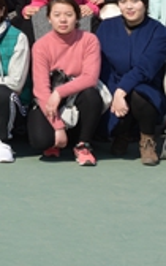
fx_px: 1346
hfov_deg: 6.5
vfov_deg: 10.8
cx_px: -308
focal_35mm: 186
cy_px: -150
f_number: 10
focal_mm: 34
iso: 250
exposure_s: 1/400
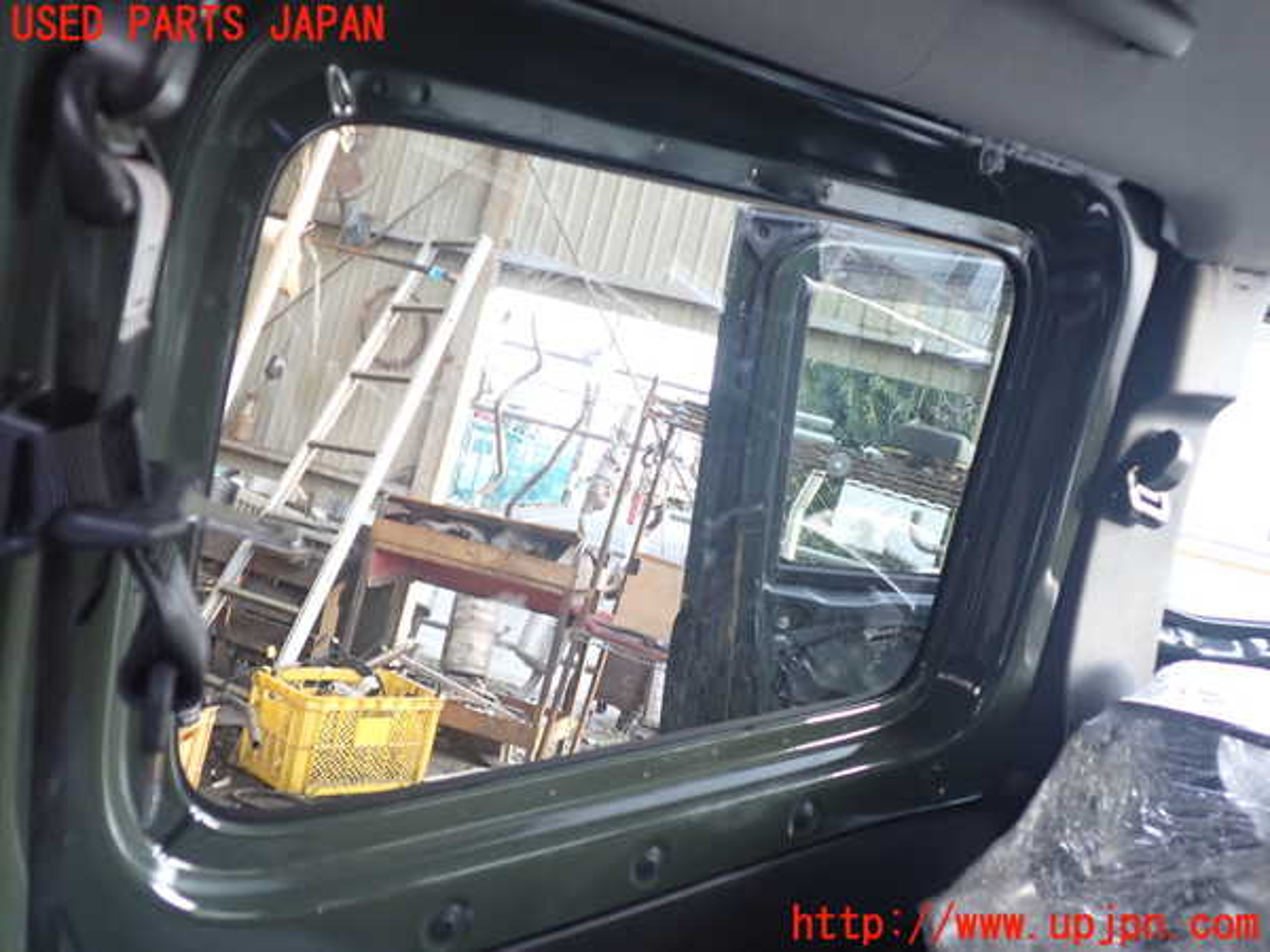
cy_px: 476
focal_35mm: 30
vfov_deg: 46.8
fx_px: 1101
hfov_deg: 60.0
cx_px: 635
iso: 250
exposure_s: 1/30
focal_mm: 5.4
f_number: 2.3
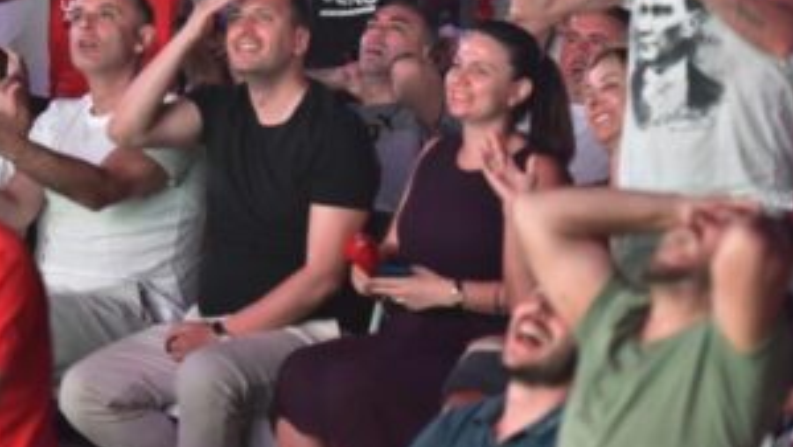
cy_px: 29
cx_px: 270
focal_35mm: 197
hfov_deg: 10.9
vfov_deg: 6.2
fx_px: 4144
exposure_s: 1/125
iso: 2500
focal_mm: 110
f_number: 2.8
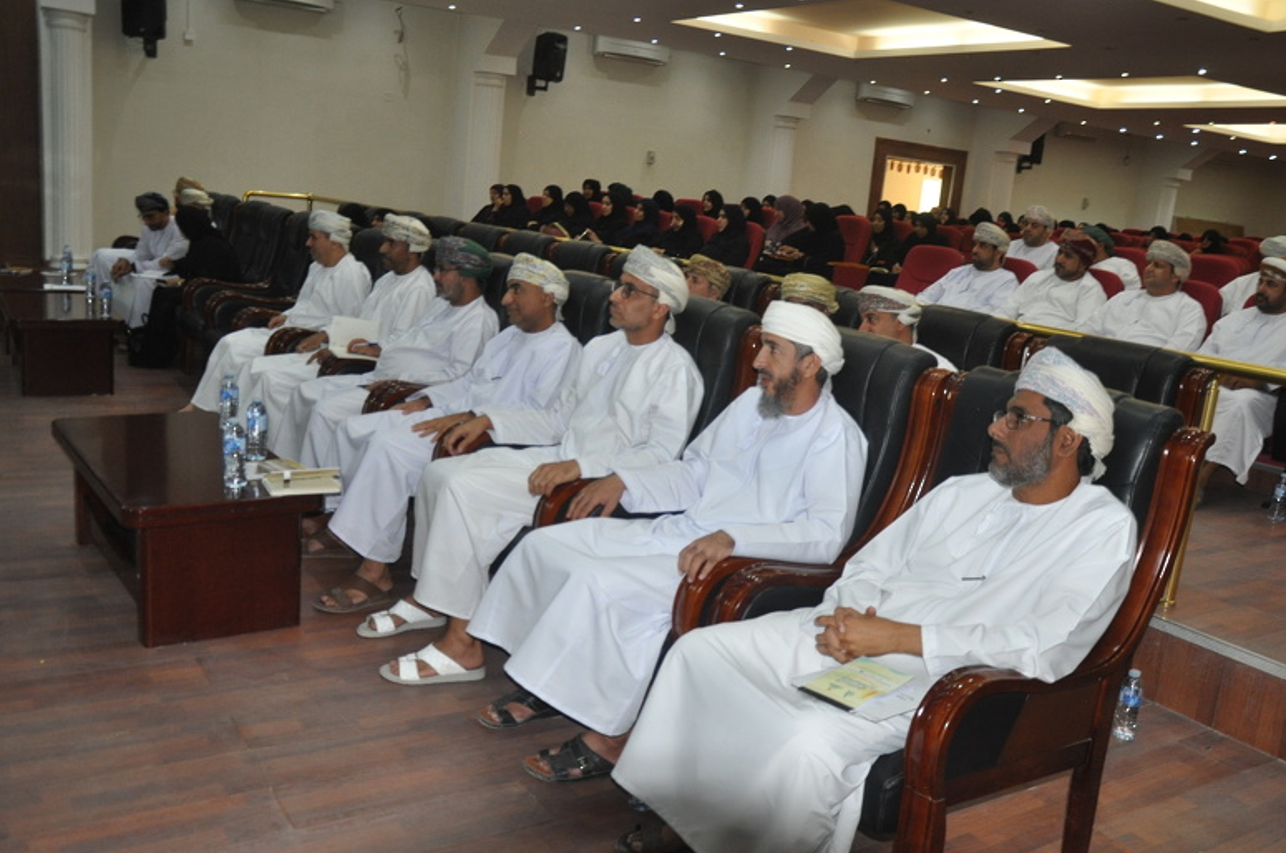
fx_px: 1160
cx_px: 639
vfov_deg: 40.4
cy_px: 424
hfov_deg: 58.0
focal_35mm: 33
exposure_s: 1/60
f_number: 3.8
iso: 800
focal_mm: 21
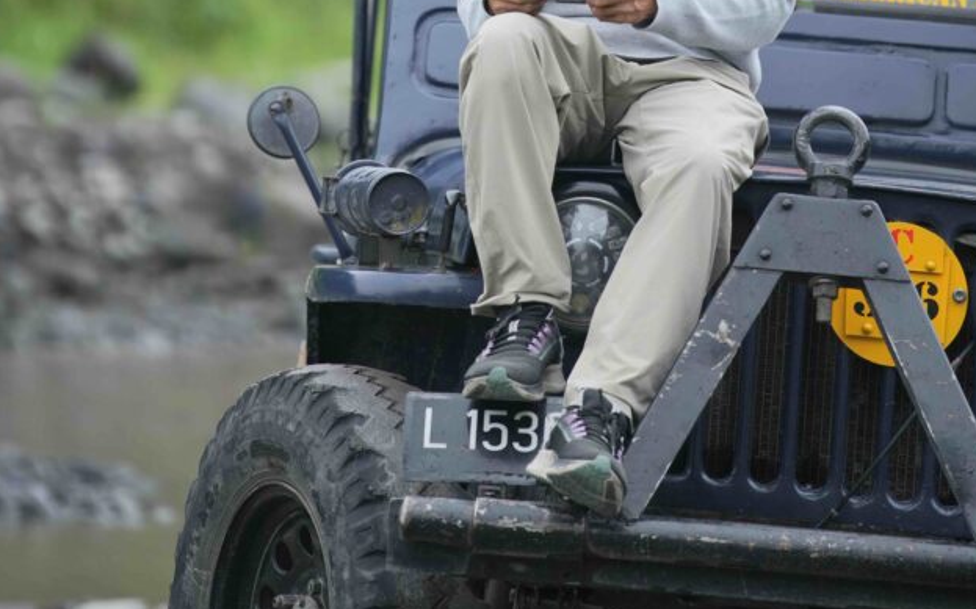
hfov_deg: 6.3
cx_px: 455
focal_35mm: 335
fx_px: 8908
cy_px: -183
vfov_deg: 3.9
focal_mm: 200
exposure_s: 1/4000
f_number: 2.8
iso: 1000
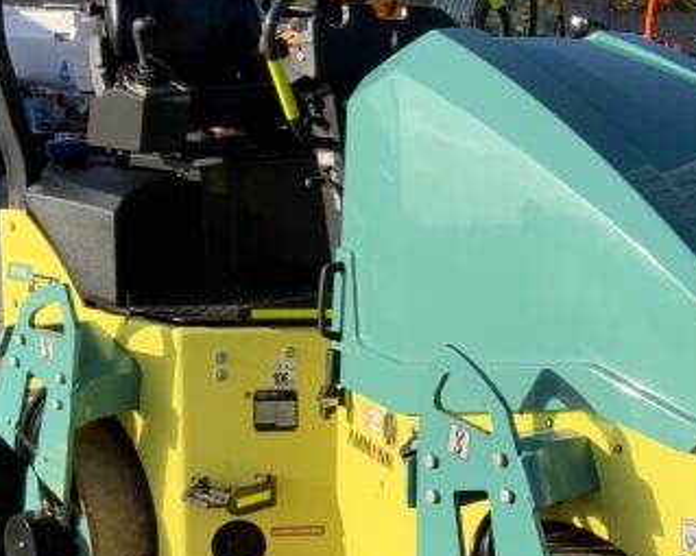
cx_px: 659
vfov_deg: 16.9
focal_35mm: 91
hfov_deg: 20.5
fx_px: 1874
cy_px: 307
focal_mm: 3
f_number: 1.8
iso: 16
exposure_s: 1/1015
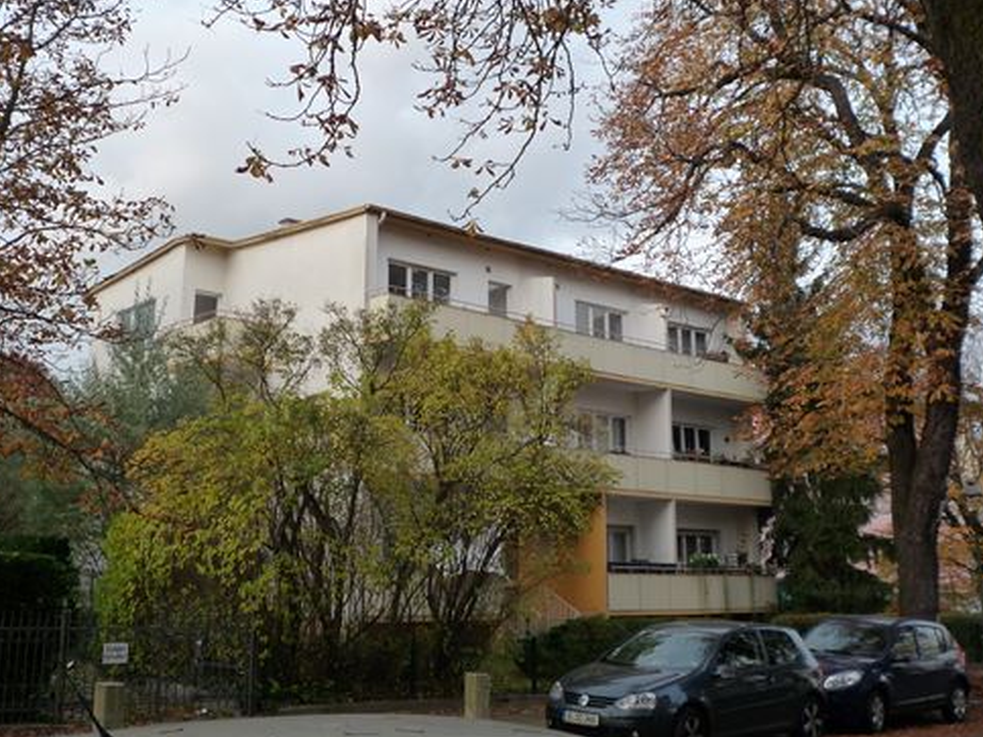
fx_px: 1164
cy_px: 287
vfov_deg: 35.0
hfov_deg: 45.6
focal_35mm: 41
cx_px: 419
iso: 160
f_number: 3.6
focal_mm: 5.8
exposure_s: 1/80
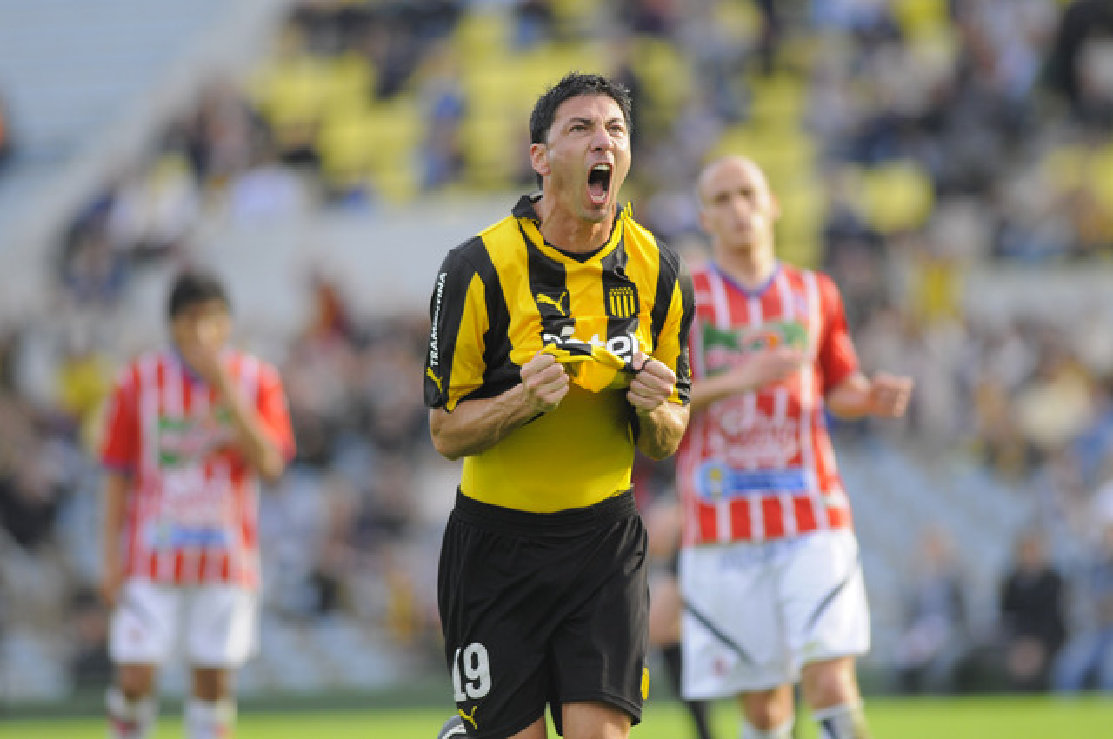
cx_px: 556
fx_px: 13895
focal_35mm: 450
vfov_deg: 3.0
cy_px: 370
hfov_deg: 4.6
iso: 400
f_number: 2.8
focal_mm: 300
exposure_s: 1/1000
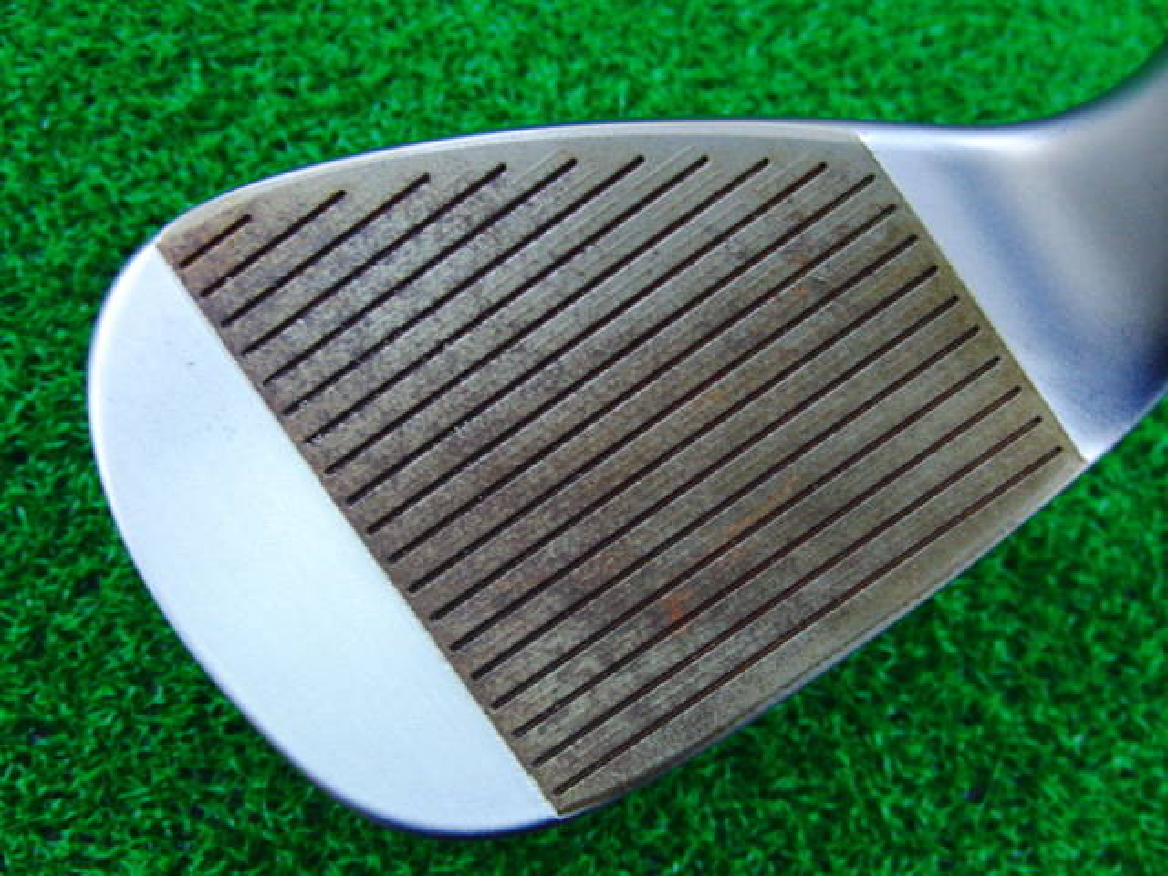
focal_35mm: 37
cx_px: 584
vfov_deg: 38.7
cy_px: 438
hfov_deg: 50.1
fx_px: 1248
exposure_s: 1/30
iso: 400
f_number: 3.6
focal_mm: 6.42
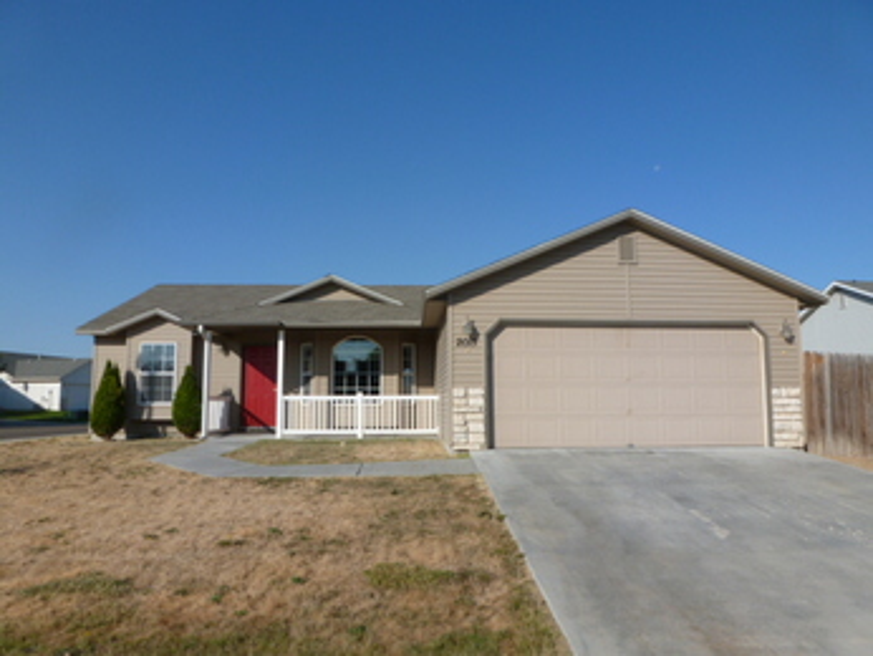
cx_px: 436
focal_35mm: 24
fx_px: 606
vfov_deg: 56.9
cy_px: 328
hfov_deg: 71.6
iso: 100
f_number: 5.6
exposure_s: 1/500
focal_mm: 4.3
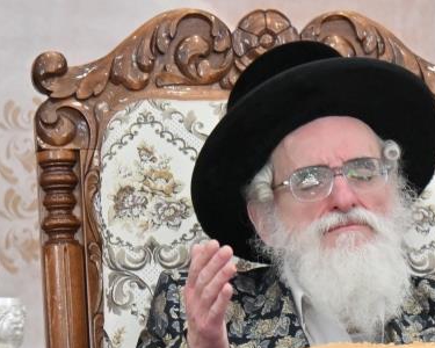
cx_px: 367
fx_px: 5935
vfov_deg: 3.4
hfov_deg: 4.2
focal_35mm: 461
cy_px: 264
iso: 800
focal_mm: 120
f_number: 4
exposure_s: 1/160
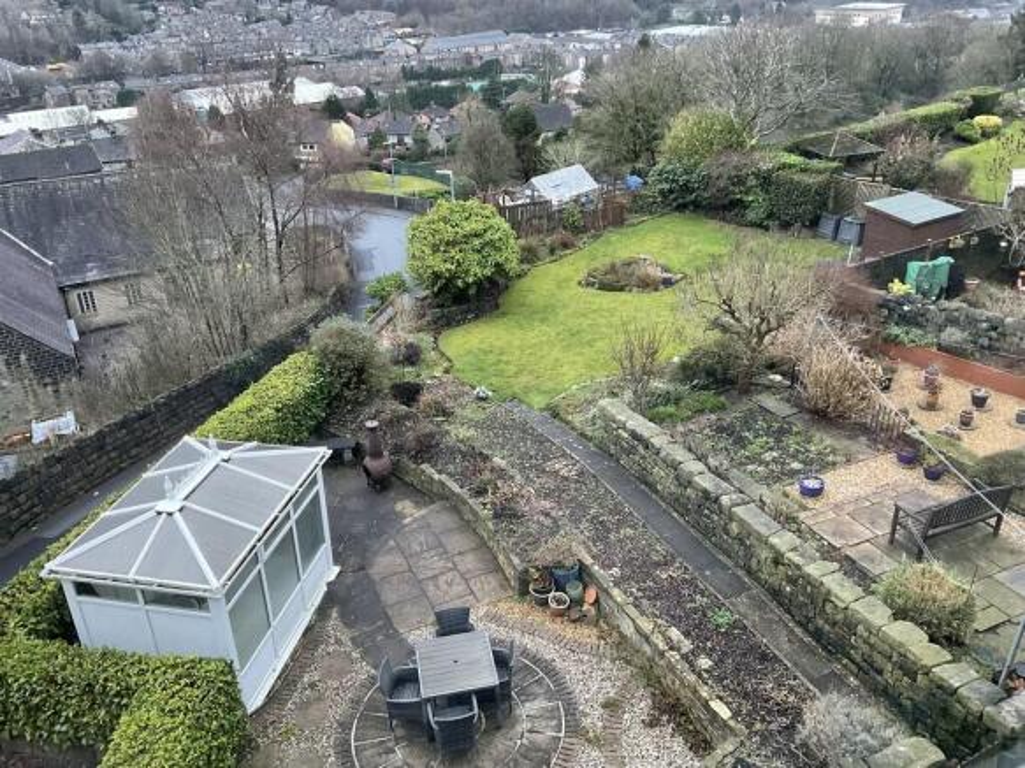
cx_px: 512
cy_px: 384
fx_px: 859
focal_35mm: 29
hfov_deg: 61.7
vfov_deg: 48.2
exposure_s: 1/60
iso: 200
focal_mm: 3
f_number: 1.8
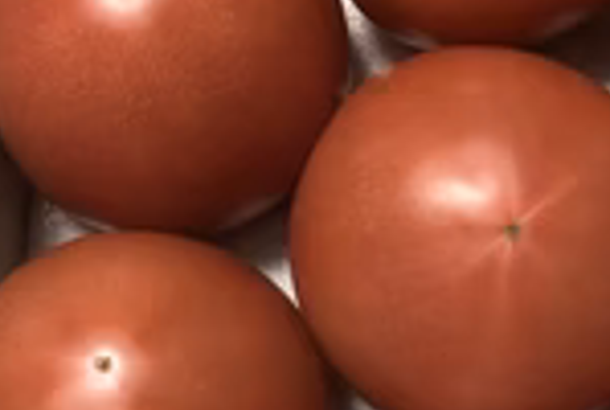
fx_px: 1324
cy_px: 193
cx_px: 471
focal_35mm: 78
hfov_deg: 25.6
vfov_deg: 17.6
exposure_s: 1/17
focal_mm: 4
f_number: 1.8
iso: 100
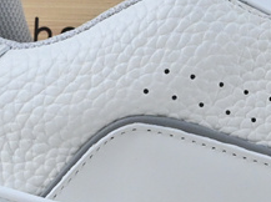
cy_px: 147
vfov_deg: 6.4
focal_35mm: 232
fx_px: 1811
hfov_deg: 8.4
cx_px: 367
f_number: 10
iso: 1000
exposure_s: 1/200
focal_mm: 29
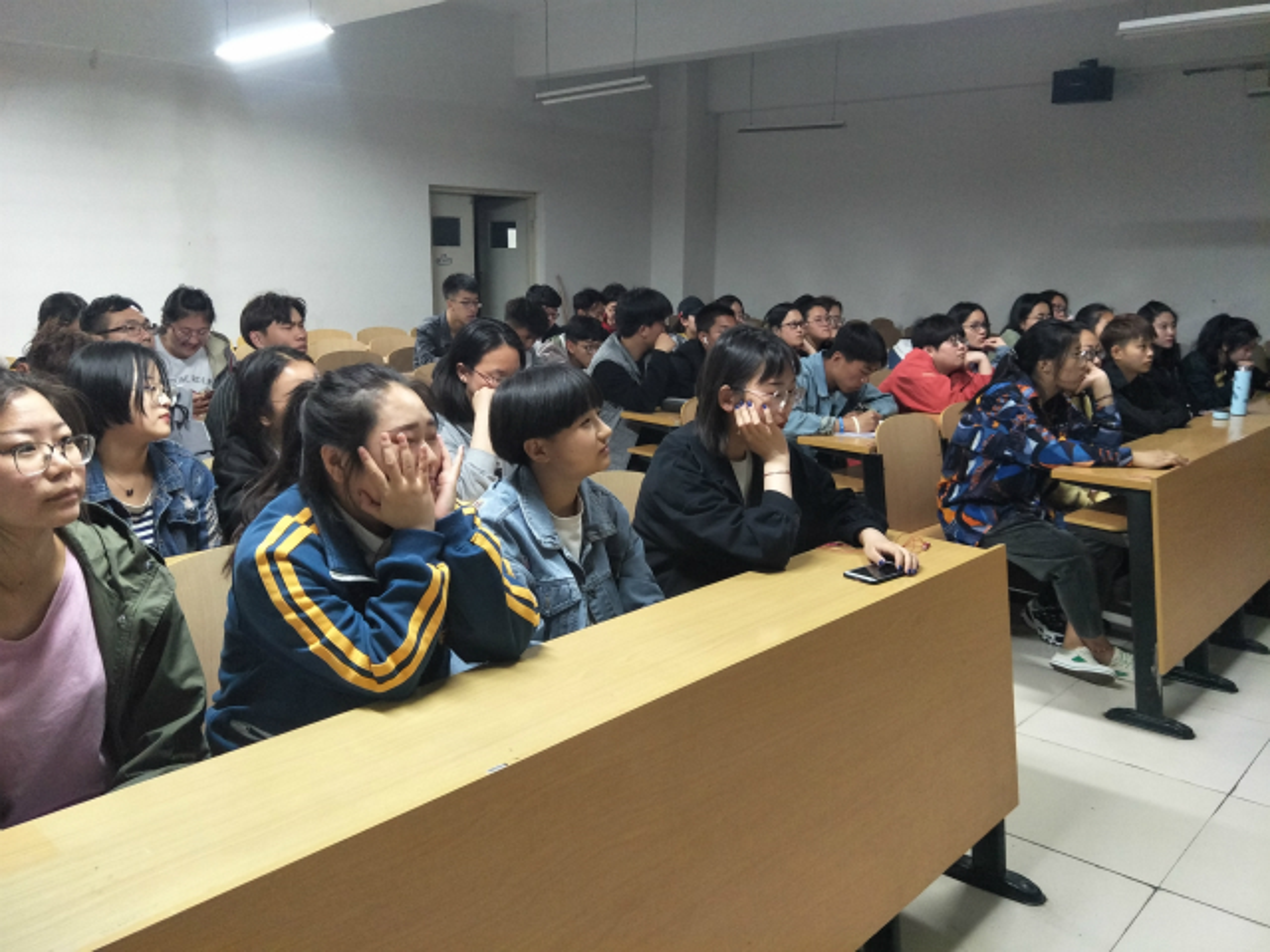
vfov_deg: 56.8
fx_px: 881
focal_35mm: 24
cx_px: 635
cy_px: 476
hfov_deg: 71.6
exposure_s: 1/33
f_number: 1.7
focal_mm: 4.1
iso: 420
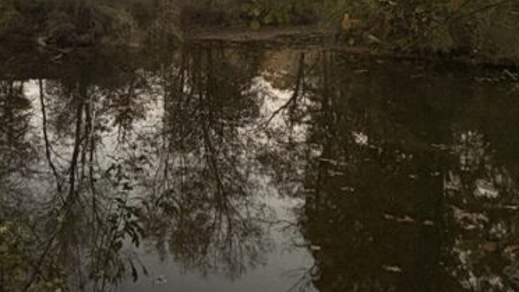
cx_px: 102
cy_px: -36
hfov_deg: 45.8
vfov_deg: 26.0
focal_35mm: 42
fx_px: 578
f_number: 2.2
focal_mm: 2.22
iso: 400
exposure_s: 1/60
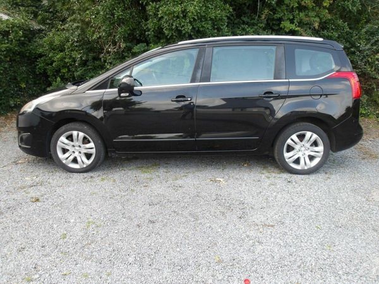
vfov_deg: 51.4
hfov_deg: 65.3
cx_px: 190
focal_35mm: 27
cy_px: 142
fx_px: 296
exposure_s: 1/146
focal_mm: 4.9
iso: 100
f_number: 3
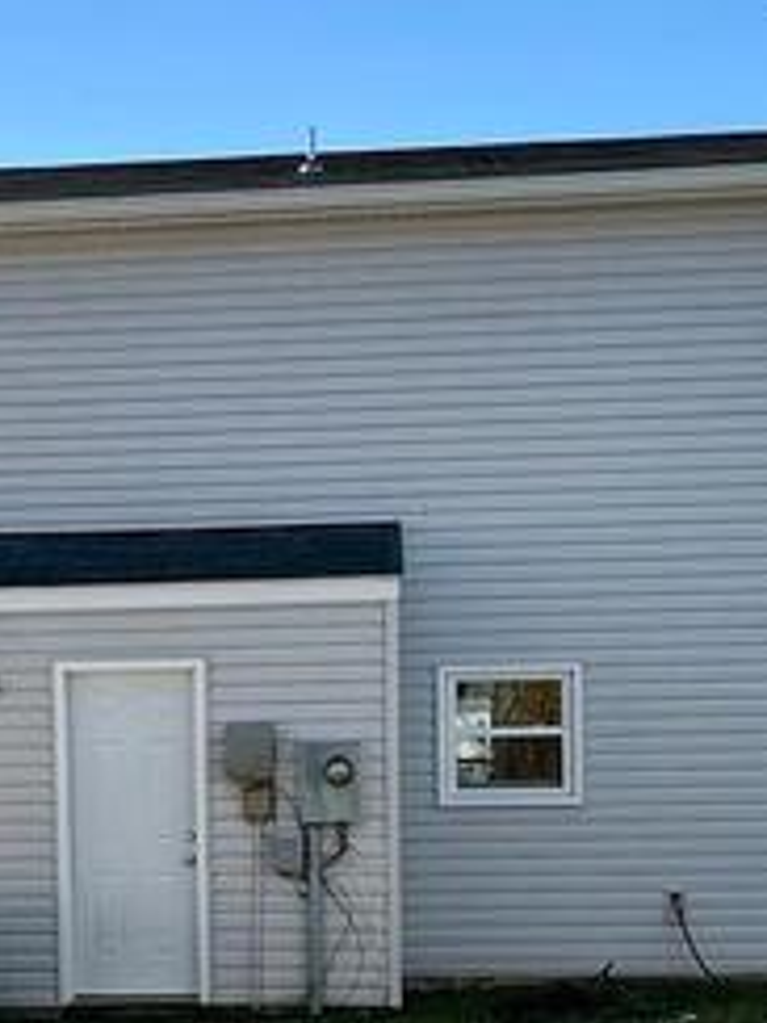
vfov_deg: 30.3
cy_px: 843
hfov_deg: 23.5
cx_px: 214
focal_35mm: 62
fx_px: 1832
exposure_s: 1/1247
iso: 50
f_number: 2.2
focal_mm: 2.22
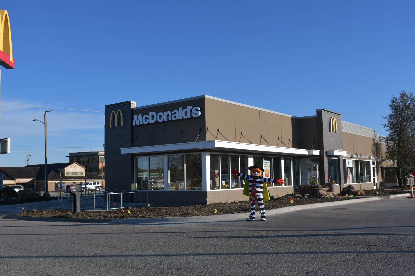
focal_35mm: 37
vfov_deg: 35.9
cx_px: 189
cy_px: 147
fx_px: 426
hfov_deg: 51.8
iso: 100
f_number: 8
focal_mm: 22
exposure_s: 1/400
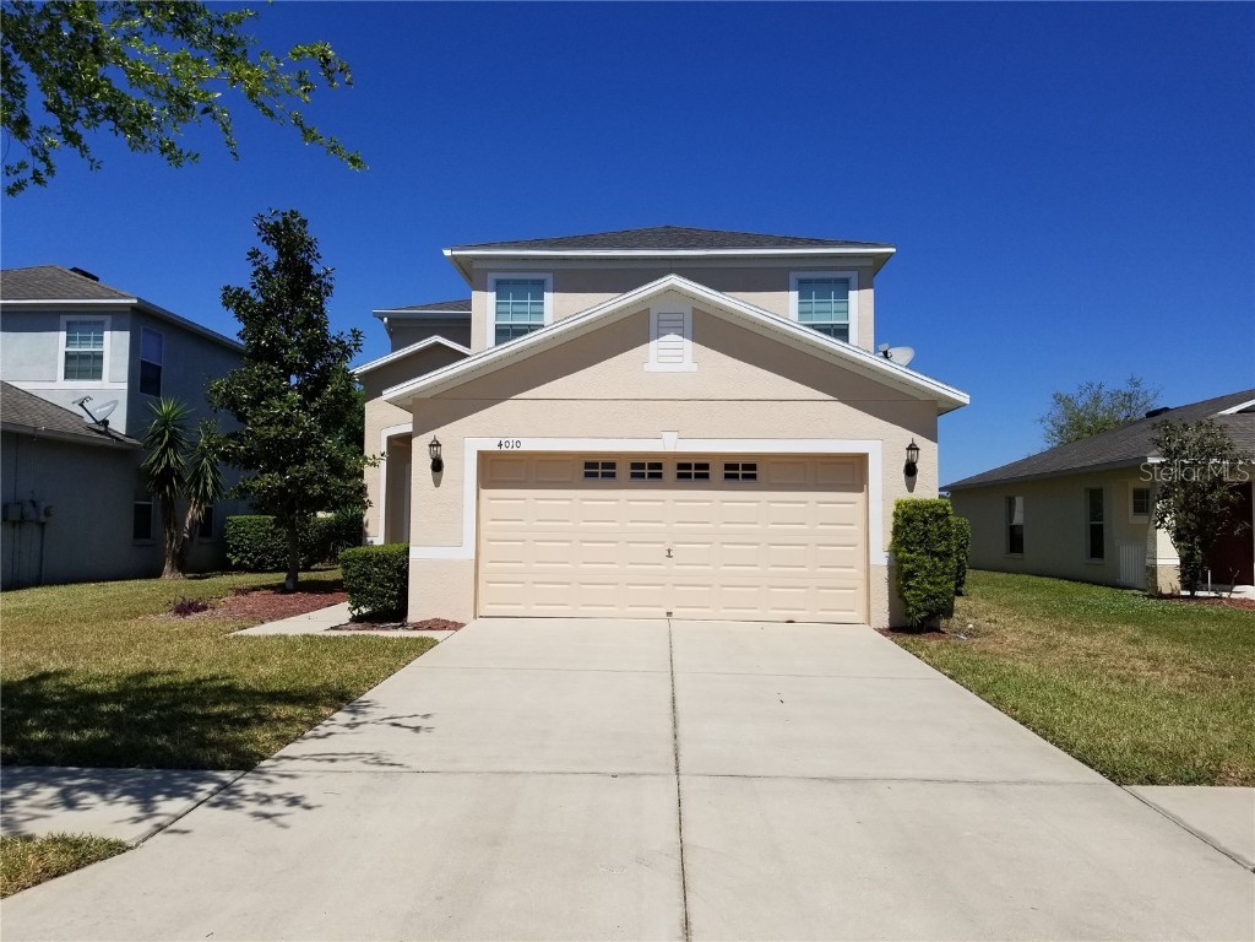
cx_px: 628
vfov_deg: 53.1
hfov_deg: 67.3
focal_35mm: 26
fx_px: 943
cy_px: 471
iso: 50
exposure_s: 1/5168
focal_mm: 4.25
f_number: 1.7
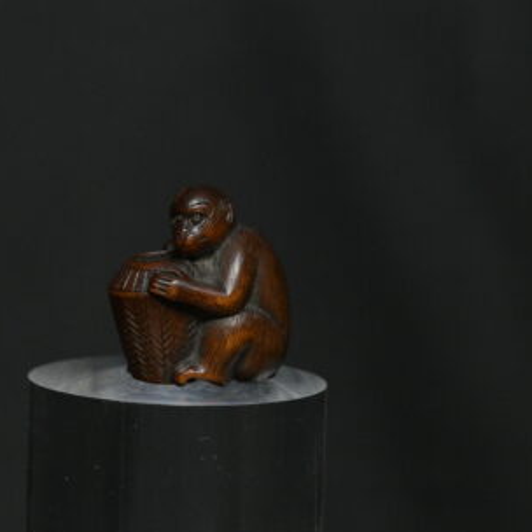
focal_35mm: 135
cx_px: 200
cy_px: 266
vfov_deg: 12.9
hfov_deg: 12.9
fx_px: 2347
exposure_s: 1/125
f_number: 10
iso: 5000
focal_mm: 105
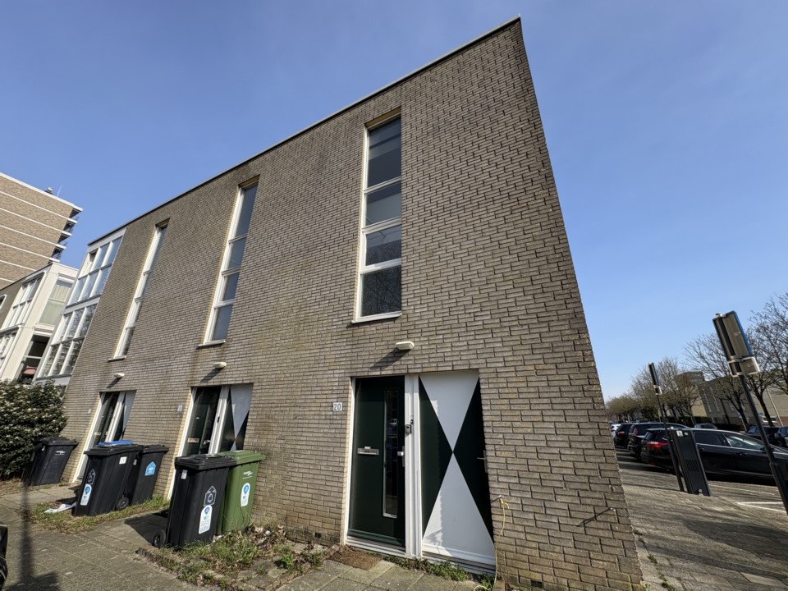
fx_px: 319
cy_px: 296
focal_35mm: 14
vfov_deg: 85.7
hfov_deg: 102.1
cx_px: 394
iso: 50
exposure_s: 1/1063
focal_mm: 2.22
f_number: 2.2
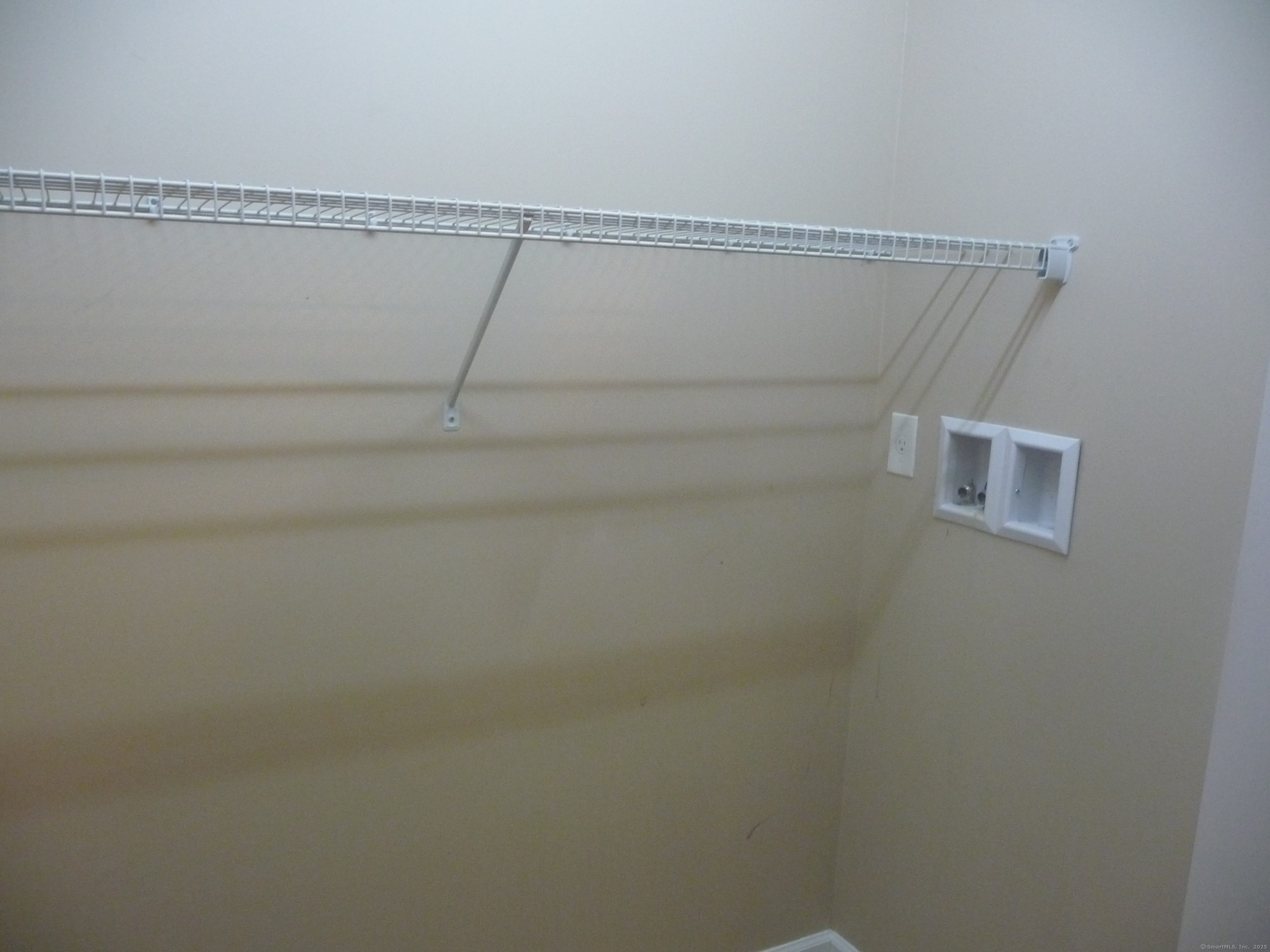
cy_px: 476
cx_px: 635
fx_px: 1027
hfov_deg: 63.4
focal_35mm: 28
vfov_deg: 49.7
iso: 400
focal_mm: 4.7
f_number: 3.3
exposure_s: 1/25
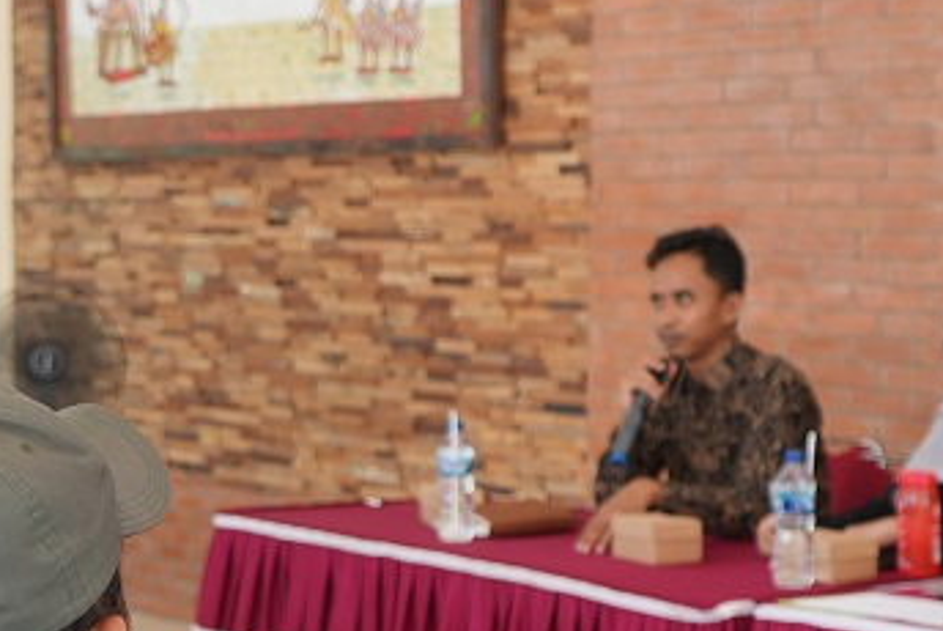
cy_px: 491
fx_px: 2831
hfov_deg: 18.9
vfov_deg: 12.7
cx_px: 318
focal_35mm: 108
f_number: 4
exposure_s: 1/40
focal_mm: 31
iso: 100
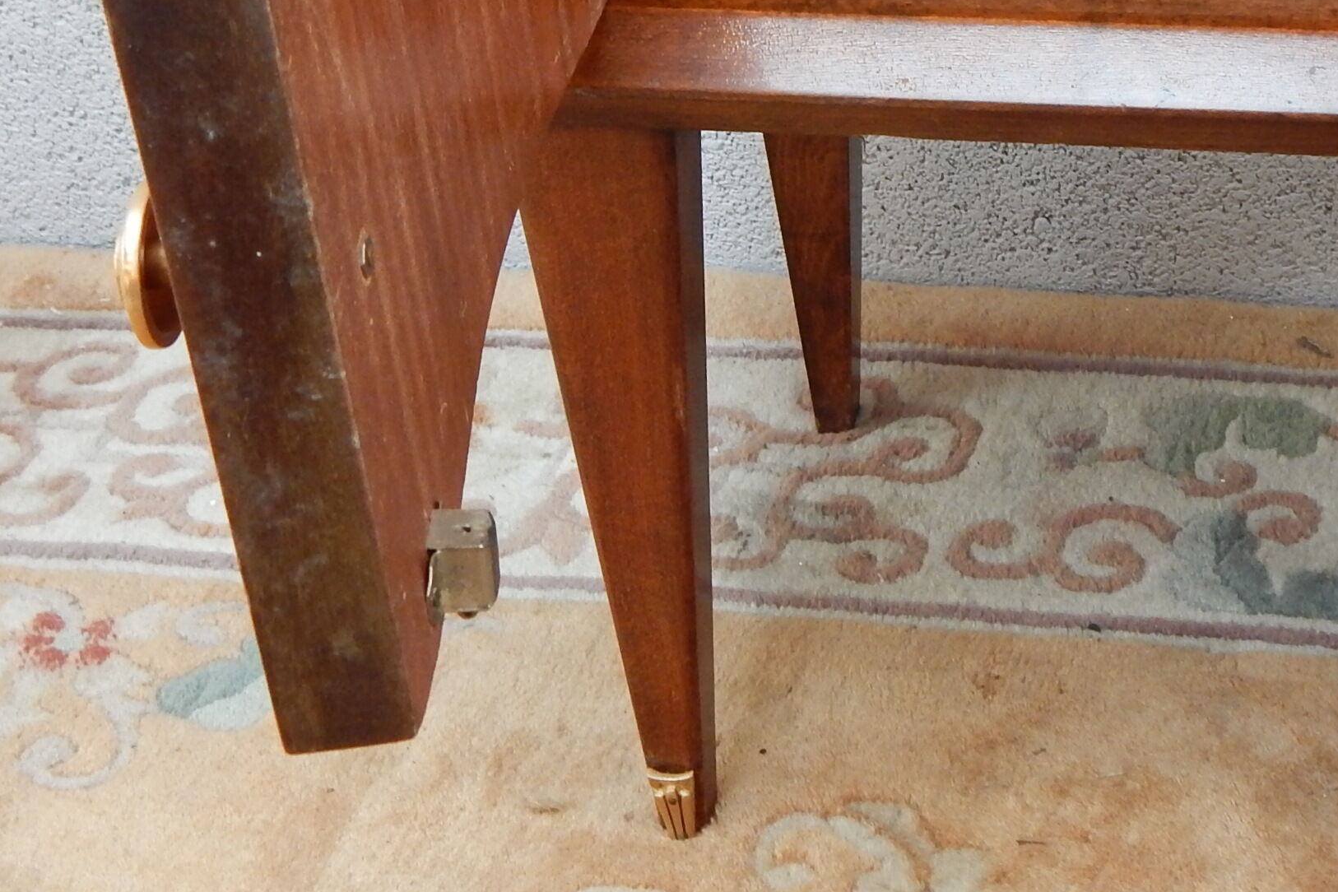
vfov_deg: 18.9
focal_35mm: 71
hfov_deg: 27.9
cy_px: 136
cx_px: 1066
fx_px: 2639
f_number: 3.3
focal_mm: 6.1
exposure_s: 1/30
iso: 320
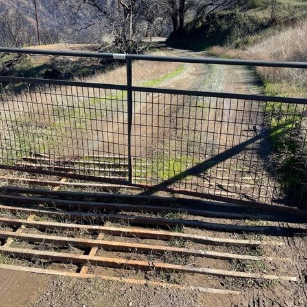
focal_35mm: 31
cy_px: 124
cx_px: 154
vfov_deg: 52.2
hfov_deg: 52.5
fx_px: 311
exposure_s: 1/1387
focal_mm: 5.1
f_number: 1.6
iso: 32
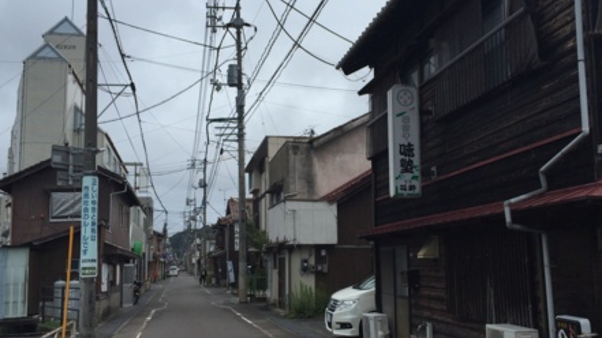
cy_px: 159
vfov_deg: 27.7
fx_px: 686
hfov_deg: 47.2
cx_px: 345
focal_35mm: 43
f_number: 2.2
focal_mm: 4.15
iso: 32
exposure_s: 1/1412
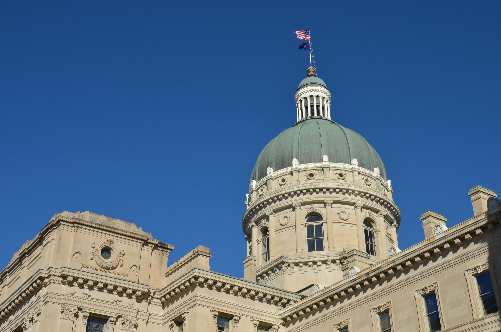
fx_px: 667
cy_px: 166
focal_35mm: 48
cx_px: 250
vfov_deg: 28.0
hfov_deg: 41.2
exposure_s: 1/250
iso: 100
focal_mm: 32
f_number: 10
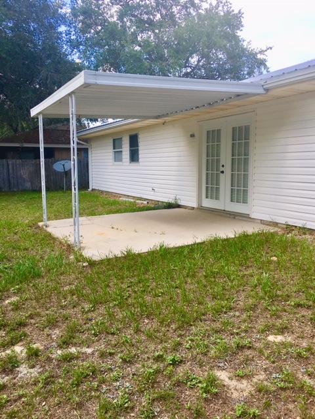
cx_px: 158
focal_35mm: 29
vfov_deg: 61.7
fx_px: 352
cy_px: 210
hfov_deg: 48.2
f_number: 2.2
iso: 25
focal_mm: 4.15
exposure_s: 1/538
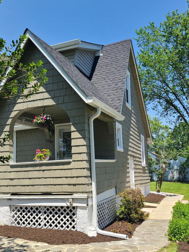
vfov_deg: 51.1
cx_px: 88
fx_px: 262
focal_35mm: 36
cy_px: 146
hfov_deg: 39.6
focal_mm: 5.4
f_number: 1.8
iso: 40
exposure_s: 1/1468
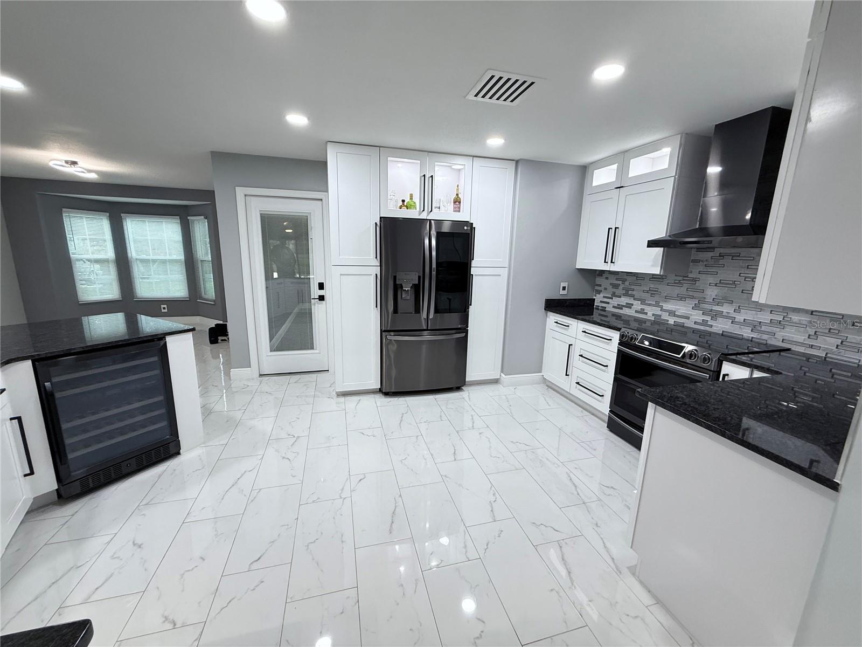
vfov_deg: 85.7
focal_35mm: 14
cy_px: 324
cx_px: 431
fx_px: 349
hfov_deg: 102.1
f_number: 2.2
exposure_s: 1/60
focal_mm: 2.22
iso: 200
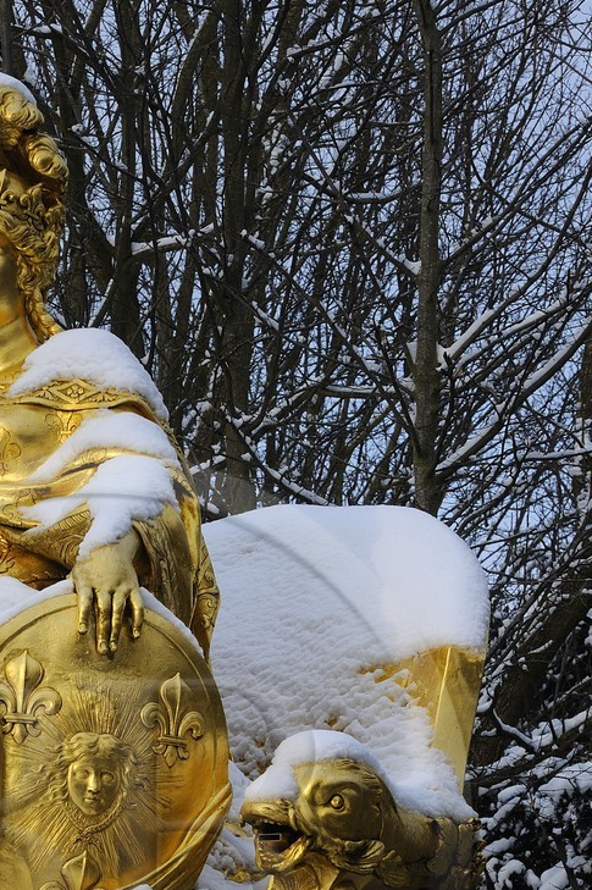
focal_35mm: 180
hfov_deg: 7.6
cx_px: 95
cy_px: 831
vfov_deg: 11.3
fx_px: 4446
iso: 200
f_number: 9
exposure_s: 1/160
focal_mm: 82
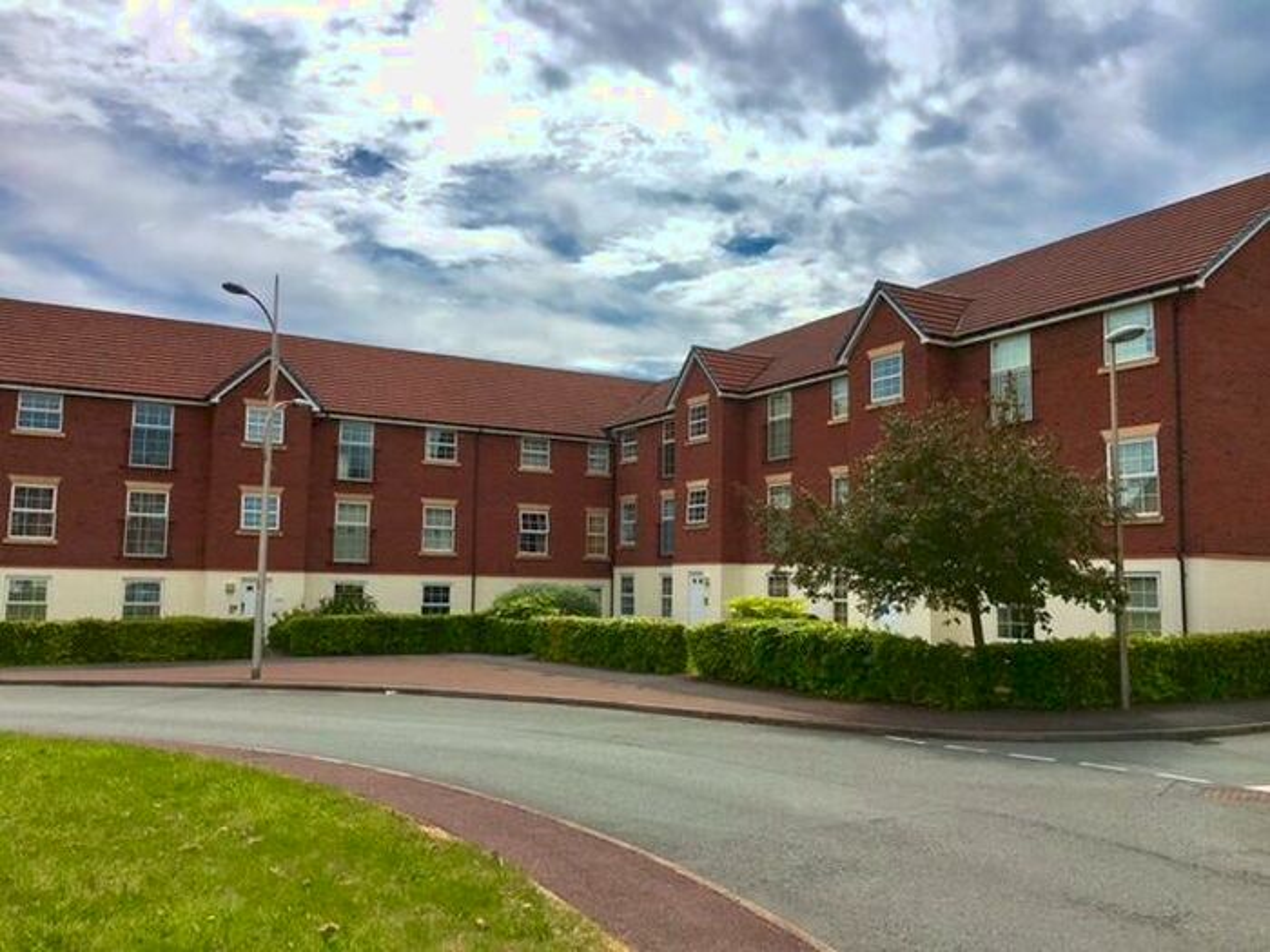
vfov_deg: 48.2
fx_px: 1064
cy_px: 476
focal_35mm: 29
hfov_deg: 61.7
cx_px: 635
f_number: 2.2
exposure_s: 1/4274
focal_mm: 4.15
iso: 25
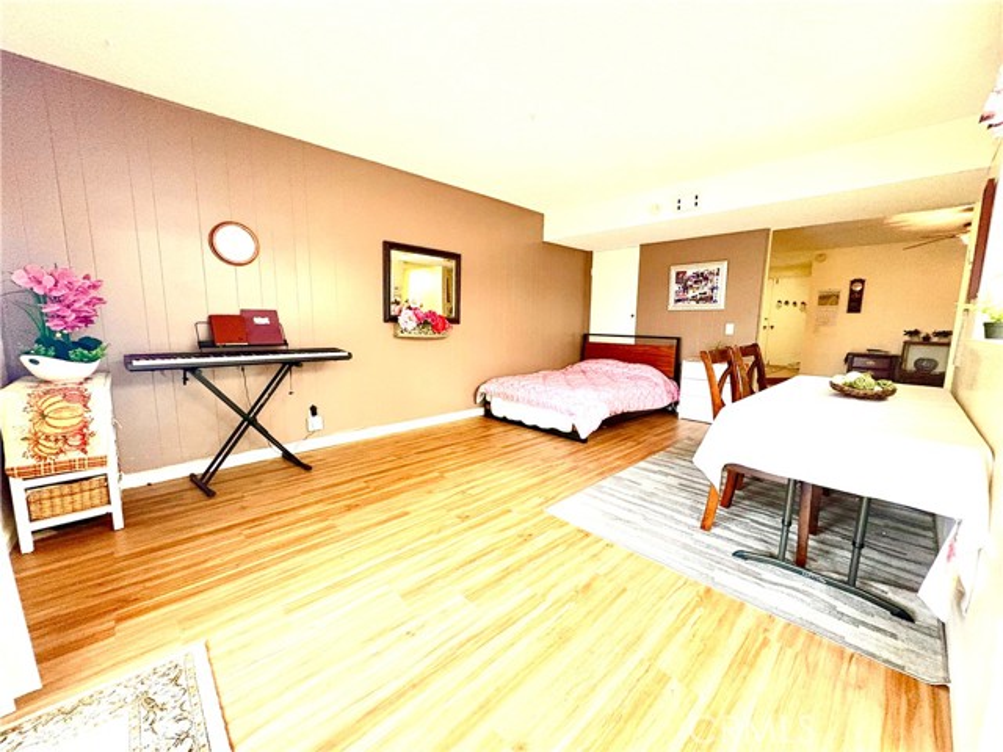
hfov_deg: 102.1
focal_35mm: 14
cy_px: 376
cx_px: 502
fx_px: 406
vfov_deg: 85.7
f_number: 2.2
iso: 800
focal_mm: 2.22
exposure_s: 1/60
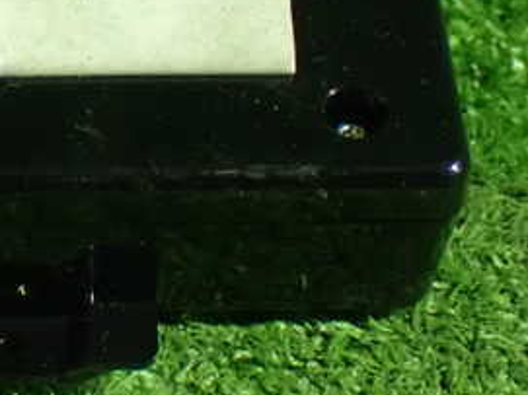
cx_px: -8
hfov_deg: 18.4
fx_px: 1586
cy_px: 21
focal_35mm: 104
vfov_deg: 14.0
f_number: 3.1
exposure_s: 1/40
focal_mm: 8.4
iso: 1600
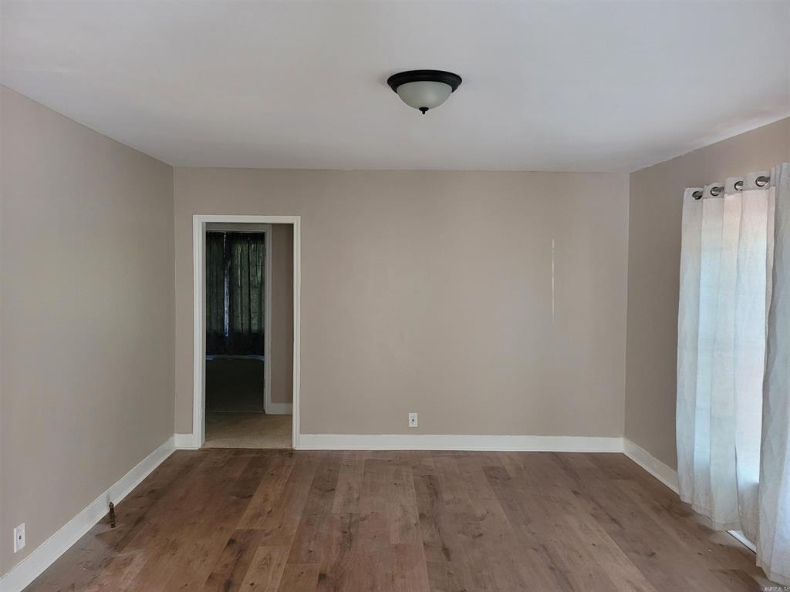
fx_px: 593
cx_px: 395
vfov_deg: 53.1
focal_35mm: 26
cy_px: 296
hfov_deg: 67.3
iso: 400
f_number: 1.8
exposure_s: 1/40
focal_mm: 5.4
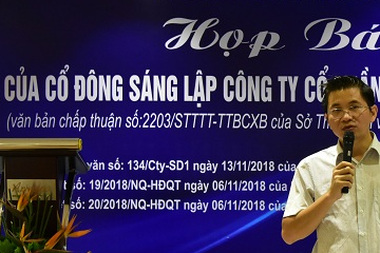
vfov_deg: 8.9
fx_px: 1636
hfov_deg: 13.2
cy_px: 148
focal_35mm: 155
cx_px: 299
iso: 4000
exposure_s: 1/80
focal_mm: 62
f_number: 8
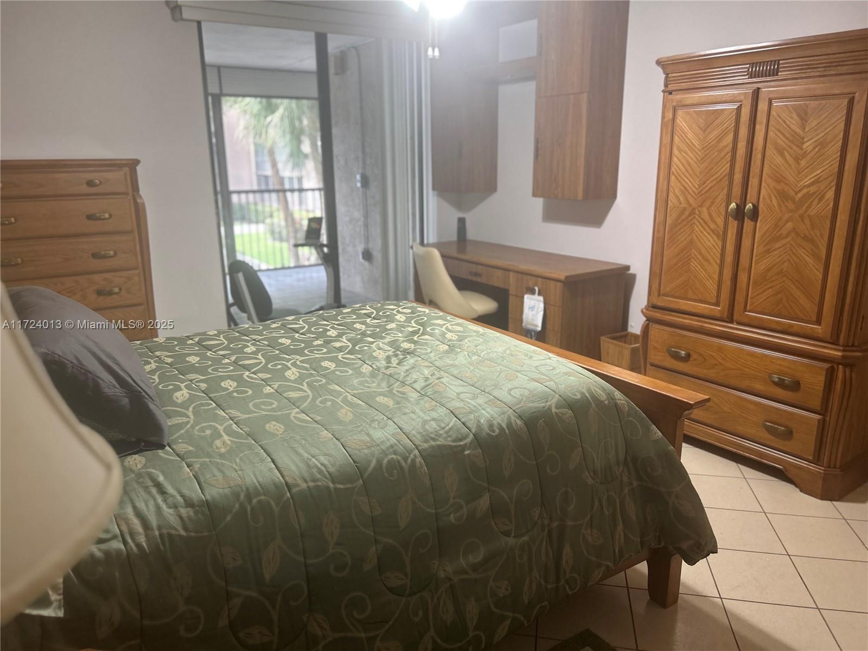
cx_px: 434
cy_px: 326
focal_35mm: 26
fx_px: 652
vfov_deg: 53.1
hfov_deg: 67.3
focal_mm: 5.7
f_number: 1.5
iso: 125
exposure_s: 1/60
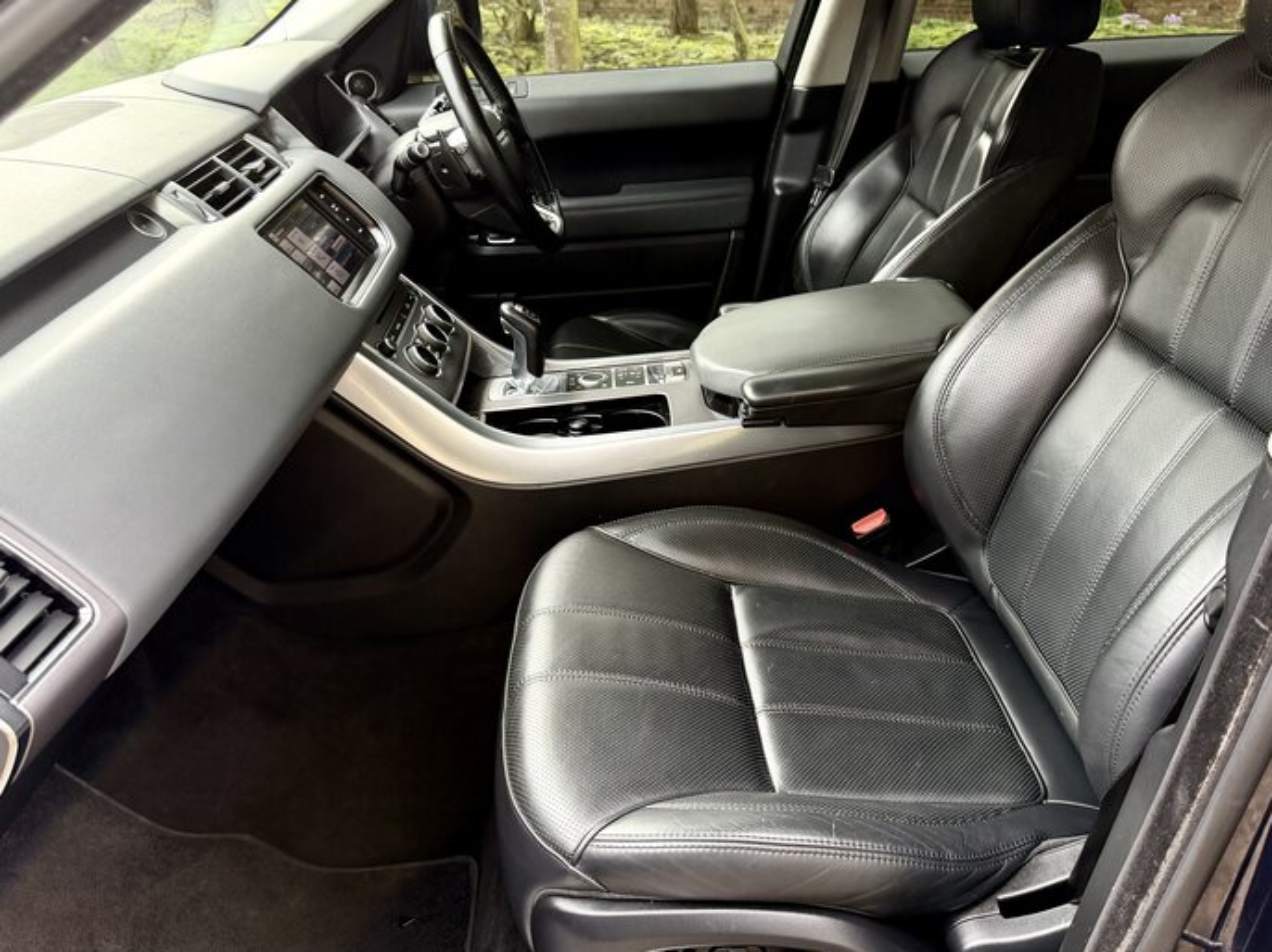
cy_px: 404
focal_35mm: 28
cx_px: 712
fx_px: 1029
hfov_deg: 63.3
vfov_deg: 49.5
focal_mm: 6.76
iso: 200
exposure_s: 1/177
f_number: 1.78
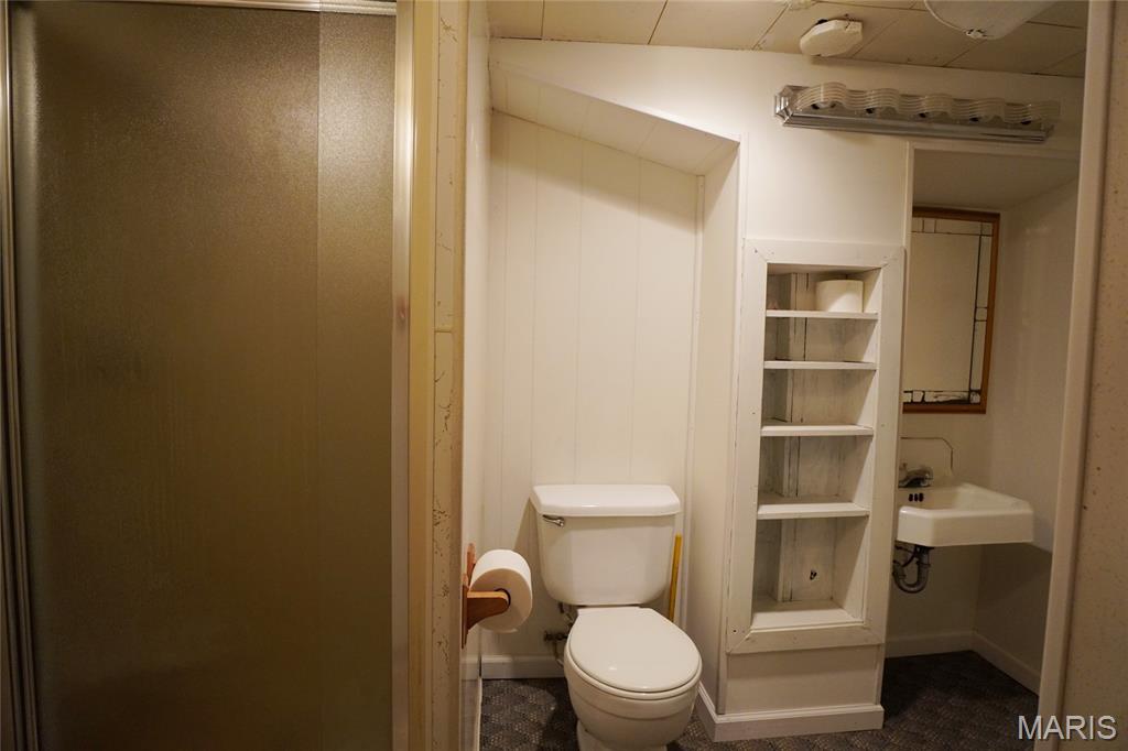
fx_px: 517
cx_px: 564
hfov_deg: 95.0
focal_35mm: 16
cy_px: 376
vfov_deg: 72.0
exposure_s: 1/160
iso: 1600
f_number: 3.2
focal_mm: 11
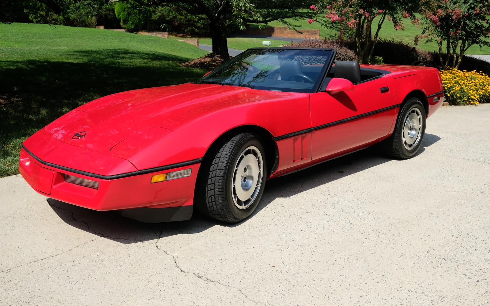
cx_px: 246
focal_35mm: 36
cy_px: 142
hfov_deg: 54.0
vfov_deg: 35.3
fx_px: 481
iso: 400
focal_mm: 23
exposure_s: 1/640
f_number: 8
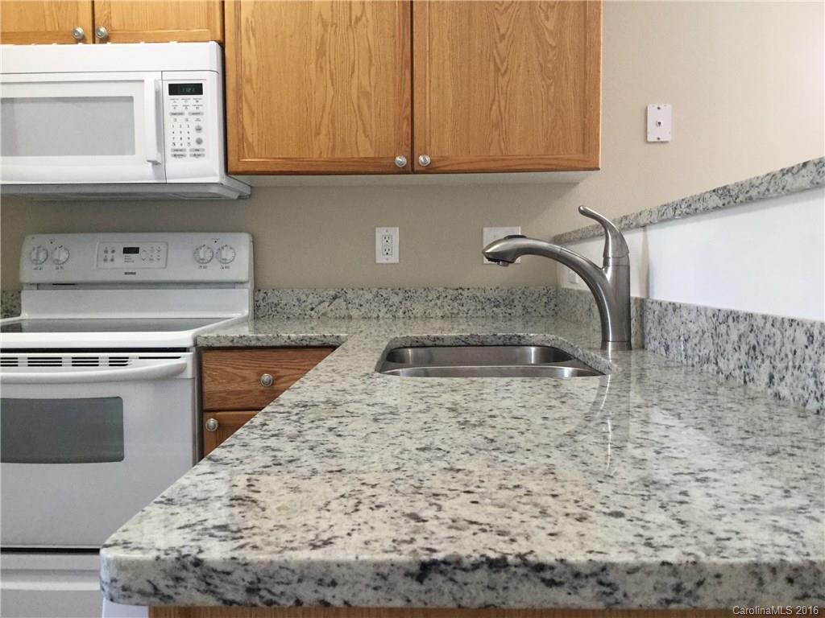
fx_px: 739
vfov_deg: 45.4
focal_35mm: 31
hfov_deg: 58.4
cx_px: 412
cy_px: 309
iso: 50
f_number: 2.4
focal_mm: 3.3
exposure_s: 1/30
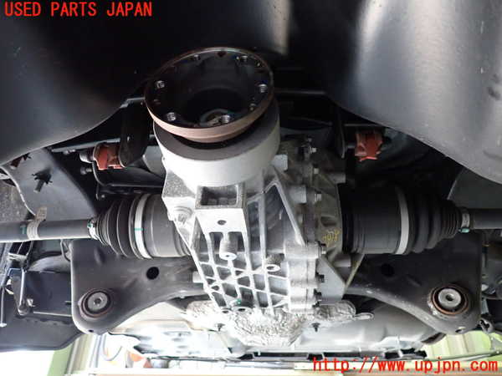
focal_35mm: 25
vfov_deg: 54.9
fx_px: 363
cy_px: 188
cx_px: 251
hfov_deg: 69.4
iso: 640
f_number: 2
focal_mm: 4.5
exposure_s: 1/30
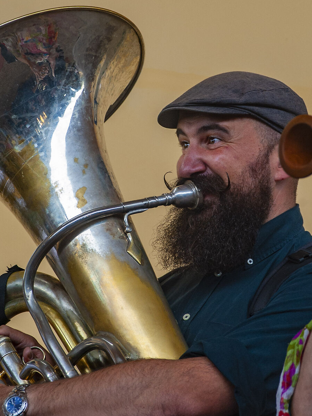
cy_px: 179
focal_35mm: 189
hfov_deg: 7.9
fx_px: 2271
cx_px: 161
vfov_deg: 10.5
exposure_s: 1/125
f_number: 7.1
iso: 1000
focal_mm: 98
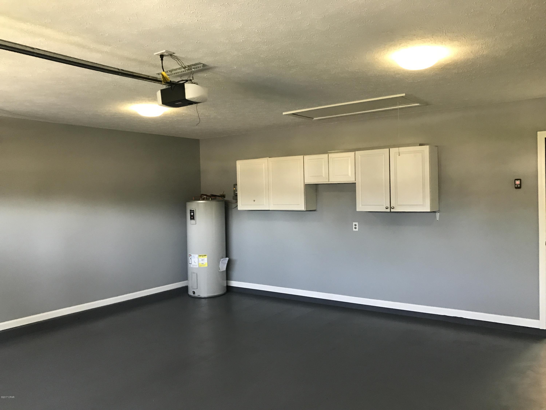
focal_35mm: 28
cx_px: 273
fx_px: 442
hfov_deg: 63.4
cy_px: 205
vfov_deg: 49.7
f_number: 1.8
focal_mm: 3.99
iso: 64
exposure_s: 1/15
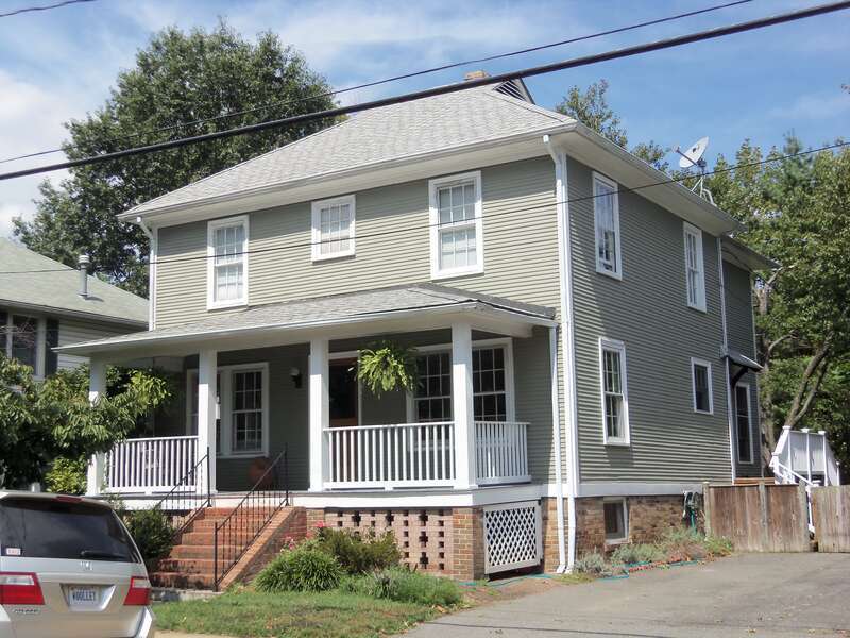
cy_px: 319
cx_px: 425
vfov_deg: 29.7
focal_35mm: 49
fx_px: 1203
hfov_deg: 38.9
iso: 64
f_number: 4.6
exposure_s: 1/400
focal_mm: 8.7
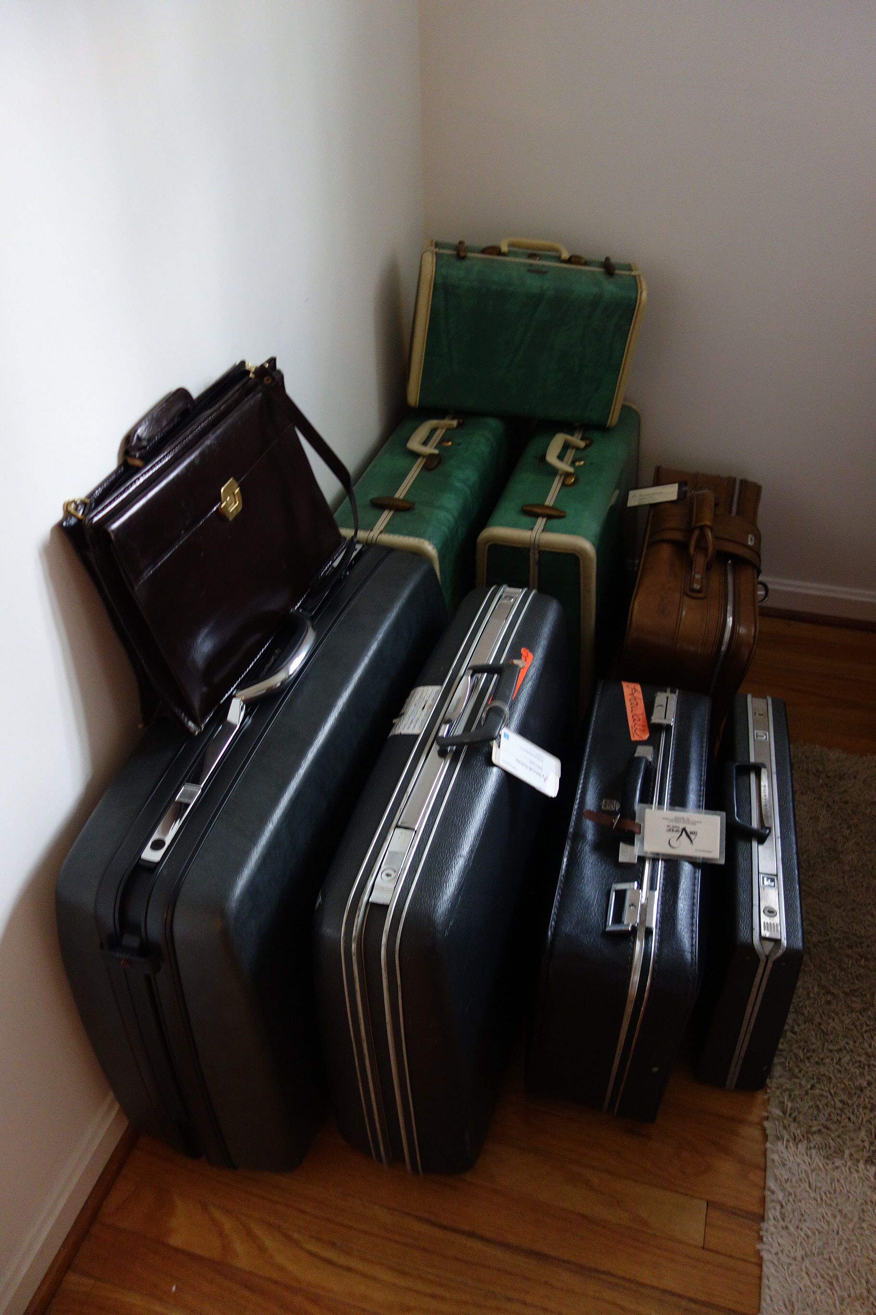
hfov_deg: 46.4
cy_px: 658
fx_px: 1022
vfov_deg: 65.5
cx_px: 438
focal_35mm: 28
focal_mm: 10.4
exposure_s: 1/30
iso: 500
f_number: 1.8
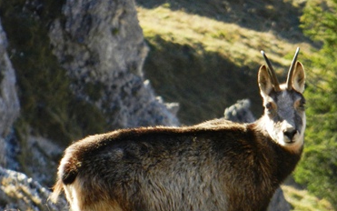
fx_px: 7560
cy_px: 147
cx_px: 188
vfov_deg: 1.6
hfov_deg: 2.6
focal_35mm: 823
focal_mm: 81
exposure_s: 1/250
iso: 250
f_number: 5.9
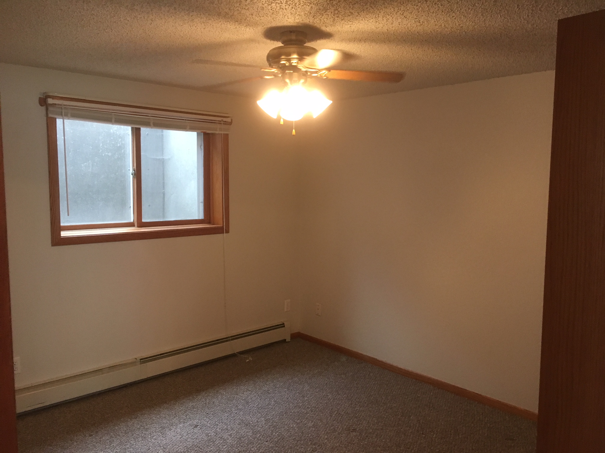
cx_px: 302
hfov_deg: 61.7
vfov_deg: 48.2
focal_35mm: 29
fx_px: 507
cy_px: 226
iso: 160
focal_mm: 4.15
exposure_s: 1/30
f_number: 2.2
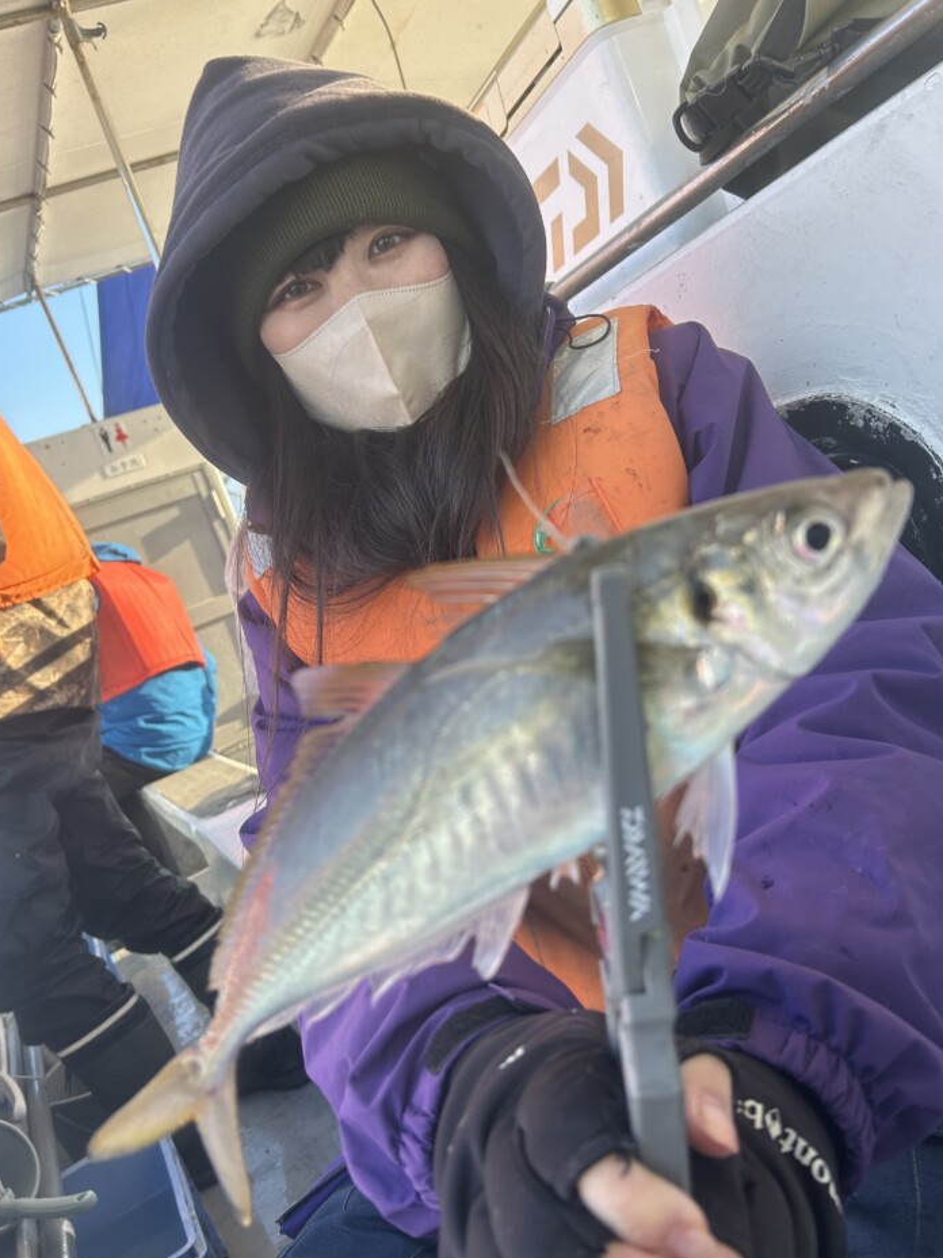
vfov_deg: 63.5
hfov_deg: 49.7
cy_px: 645
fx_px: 1018
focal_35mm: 28
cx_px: 489
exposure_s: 1/395
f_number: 1.5
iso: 50
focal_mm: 5.7
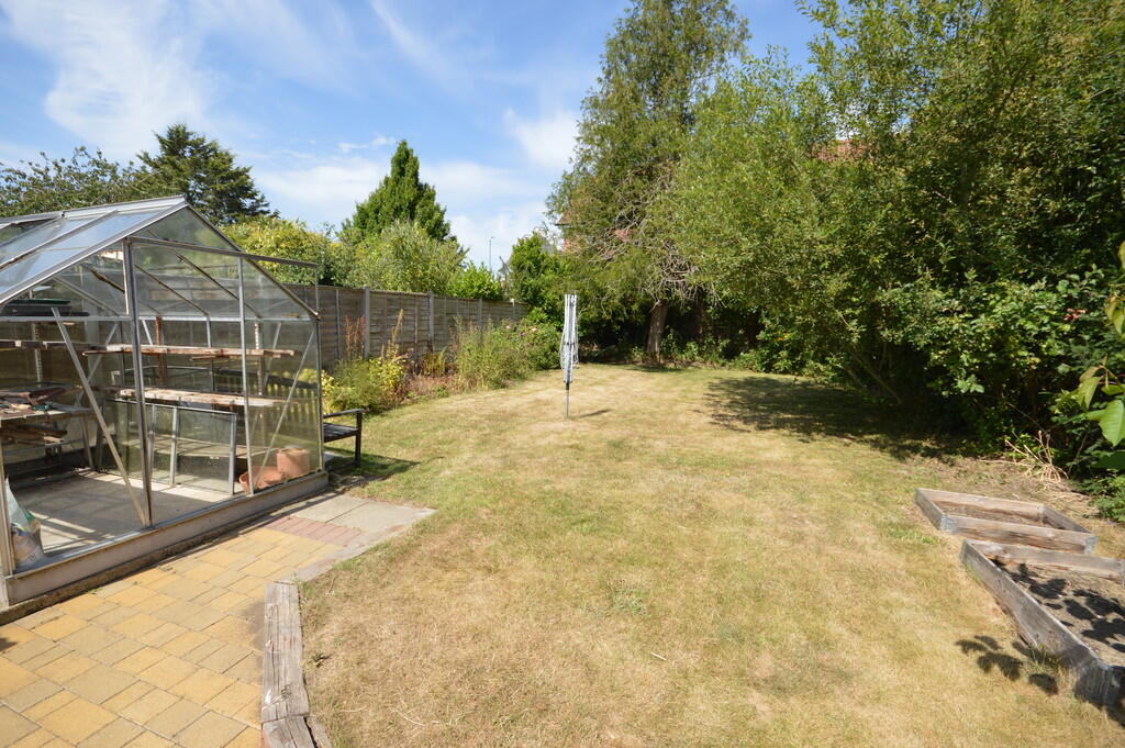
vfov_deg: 77.2
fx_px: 468
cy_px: 374
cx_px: 562
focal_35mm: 15
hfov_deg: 100.4
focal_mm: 10
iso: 100
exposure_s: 1/200
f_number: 8
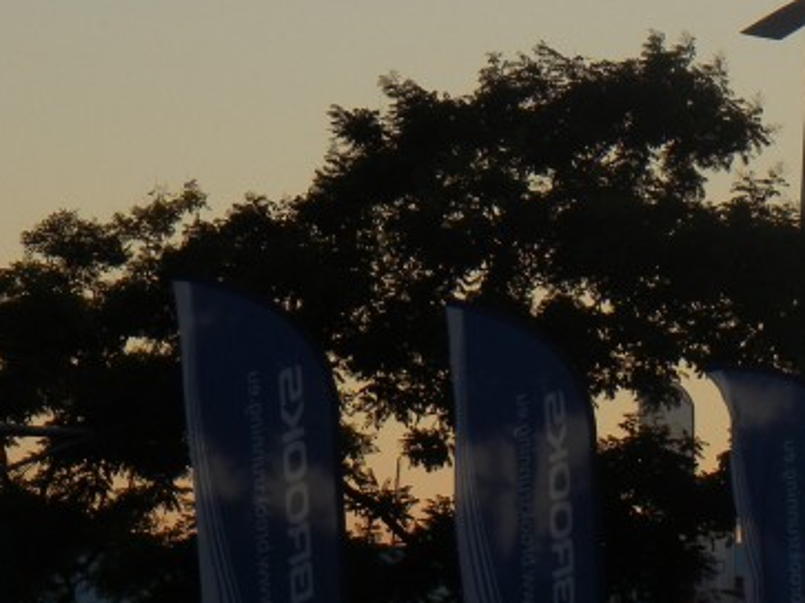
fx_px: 6695
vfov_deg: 5.1
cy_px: -180
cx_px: 481
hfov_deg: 6.9
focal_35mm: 288
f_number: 4.5
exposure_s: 1/260
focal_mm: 18.3
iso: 160
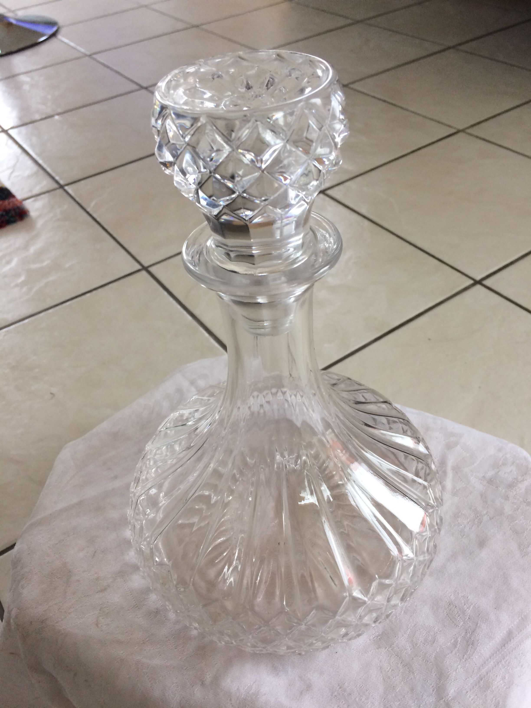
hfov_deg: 48.2
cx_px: 266
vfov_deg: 61.7
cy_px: 354
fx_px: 593
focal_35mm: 29
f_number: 2.2
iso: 64
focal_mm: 4.15
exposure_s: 1/33
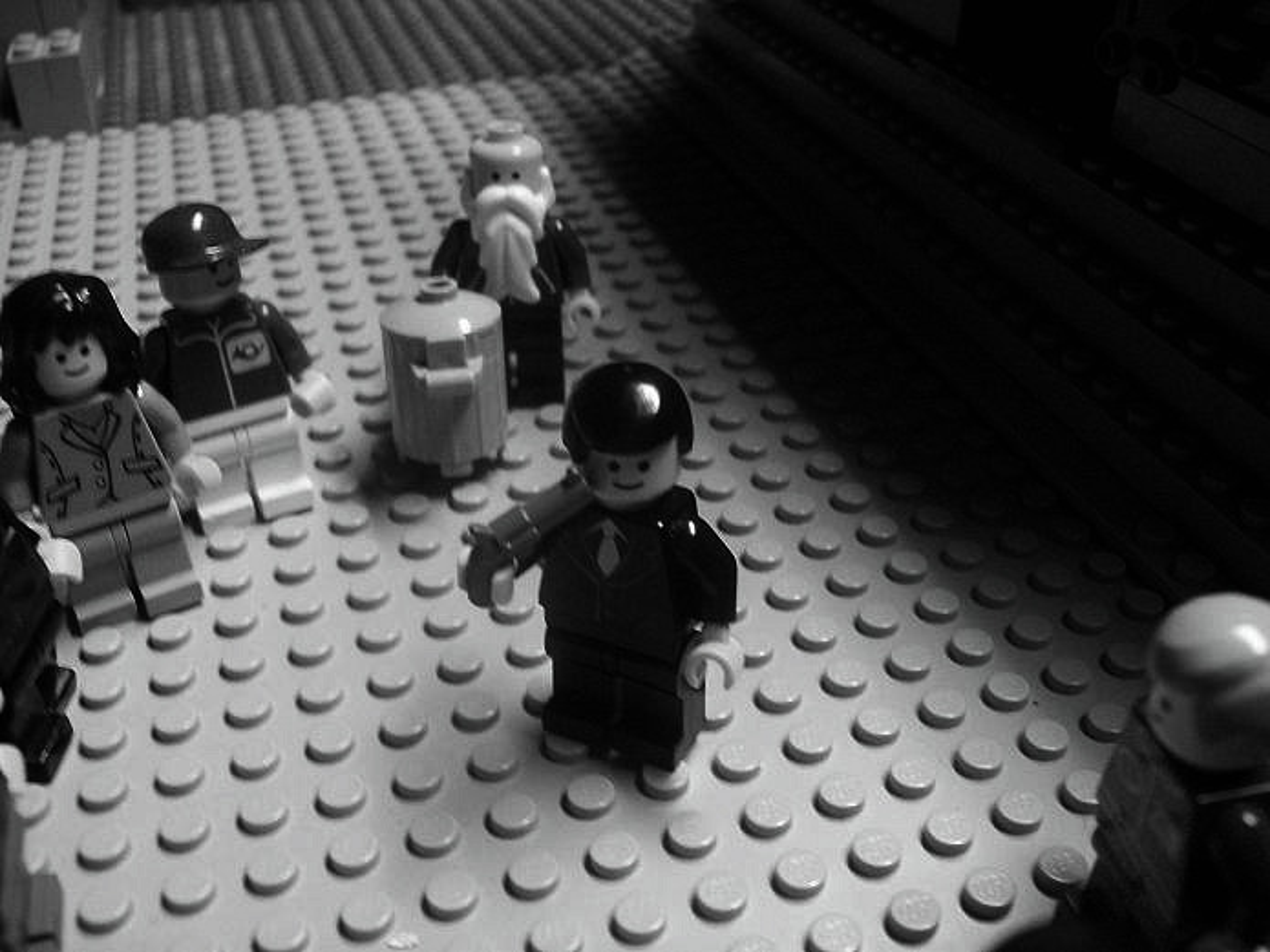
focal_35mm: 36
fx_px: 1321
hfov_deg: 51.4
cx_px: 635
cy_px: 476
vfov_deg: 39.6
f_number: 2.7
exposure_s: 1/20
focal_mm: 6
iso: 160
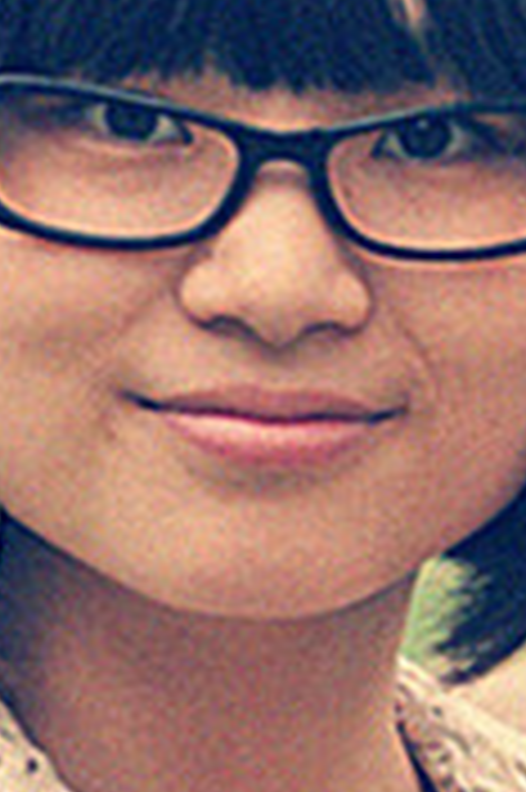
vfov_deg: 5.2
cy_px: 632
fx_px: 8717
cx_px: 378
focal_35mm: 397
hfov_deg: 3.5
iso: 200
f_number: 5.3
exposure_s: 1/100
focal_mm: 62
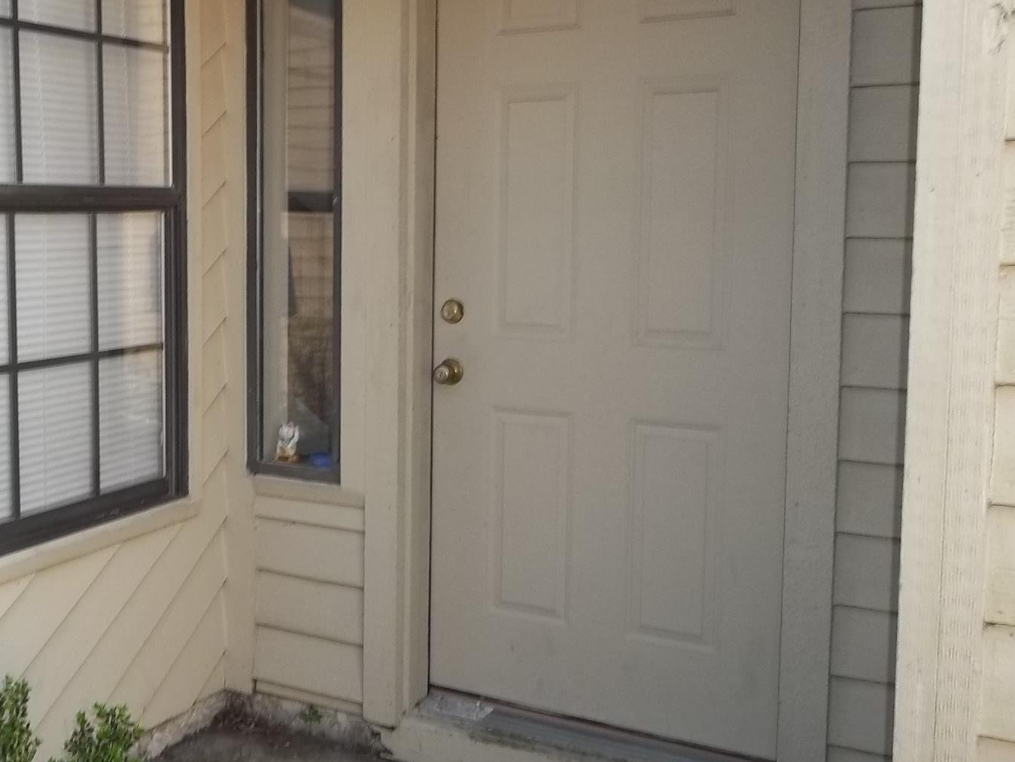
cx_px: 260
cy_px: 327
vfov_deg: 35.1
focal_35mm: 41
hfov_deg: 44.3
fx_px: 1202
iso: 80
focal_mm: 4.9
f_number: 3.5
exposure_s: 1/60
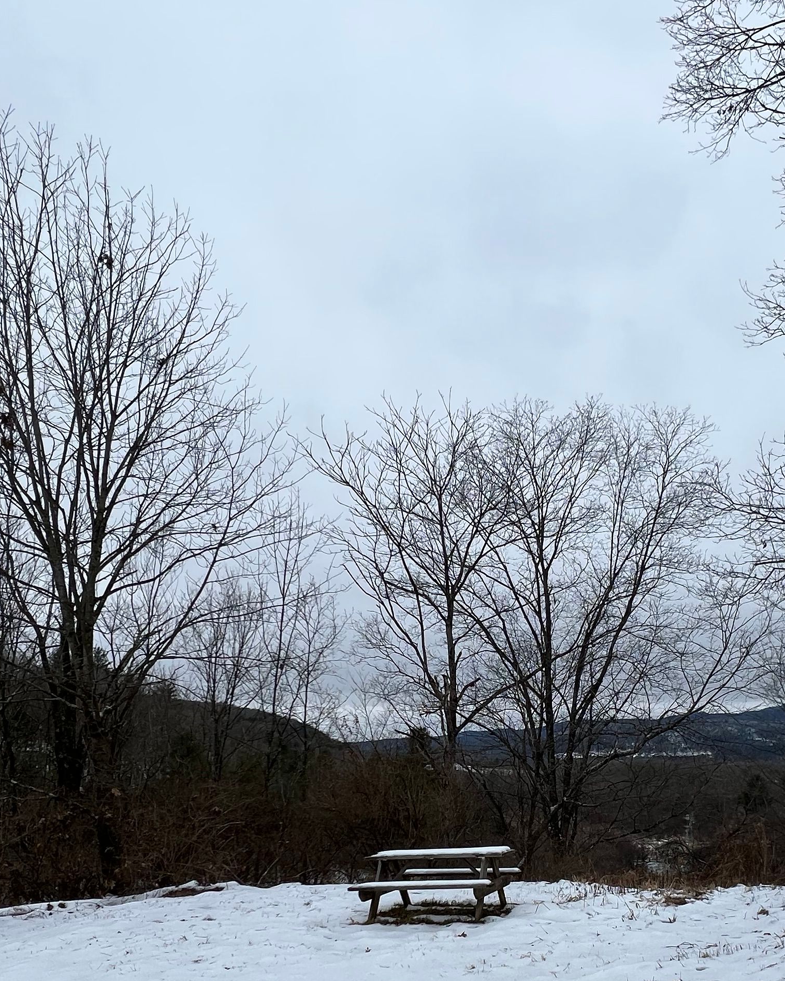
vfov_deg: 60.2
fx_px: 784
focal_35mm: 27
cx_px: 523
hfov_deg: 52.2
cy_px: 749
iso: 32
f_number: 1.8
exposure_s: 1/558
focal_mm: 1.57
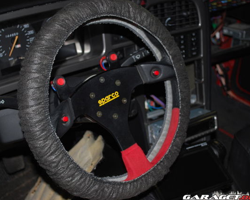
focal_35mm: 58
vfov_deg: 26.2
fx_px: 429
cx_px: 112
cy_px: 101
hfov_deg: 32.5
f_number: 5
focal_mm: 34
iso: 200
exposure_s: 1/60
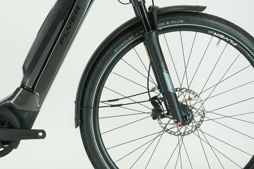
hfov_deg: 16.5
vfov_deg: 11.2
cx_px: 19
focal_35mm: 122
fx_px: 861
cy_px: 48
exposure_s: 1/200
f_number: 6.3
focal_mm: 57
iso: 1600
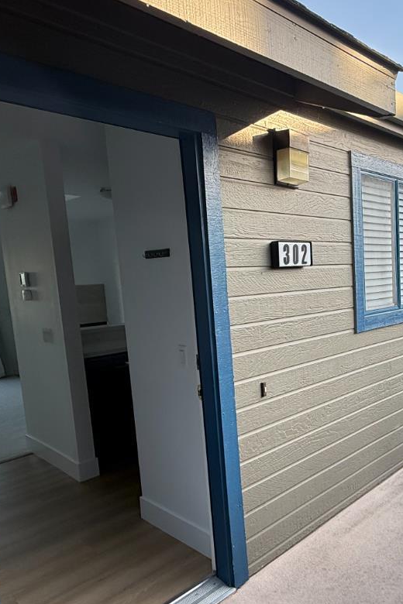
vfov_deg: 65.3
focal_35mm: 28
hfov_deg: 44.2
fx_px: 470
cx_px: 322
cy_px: 336
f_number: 2.2
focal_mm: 2.22
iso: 50
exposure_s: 1/223
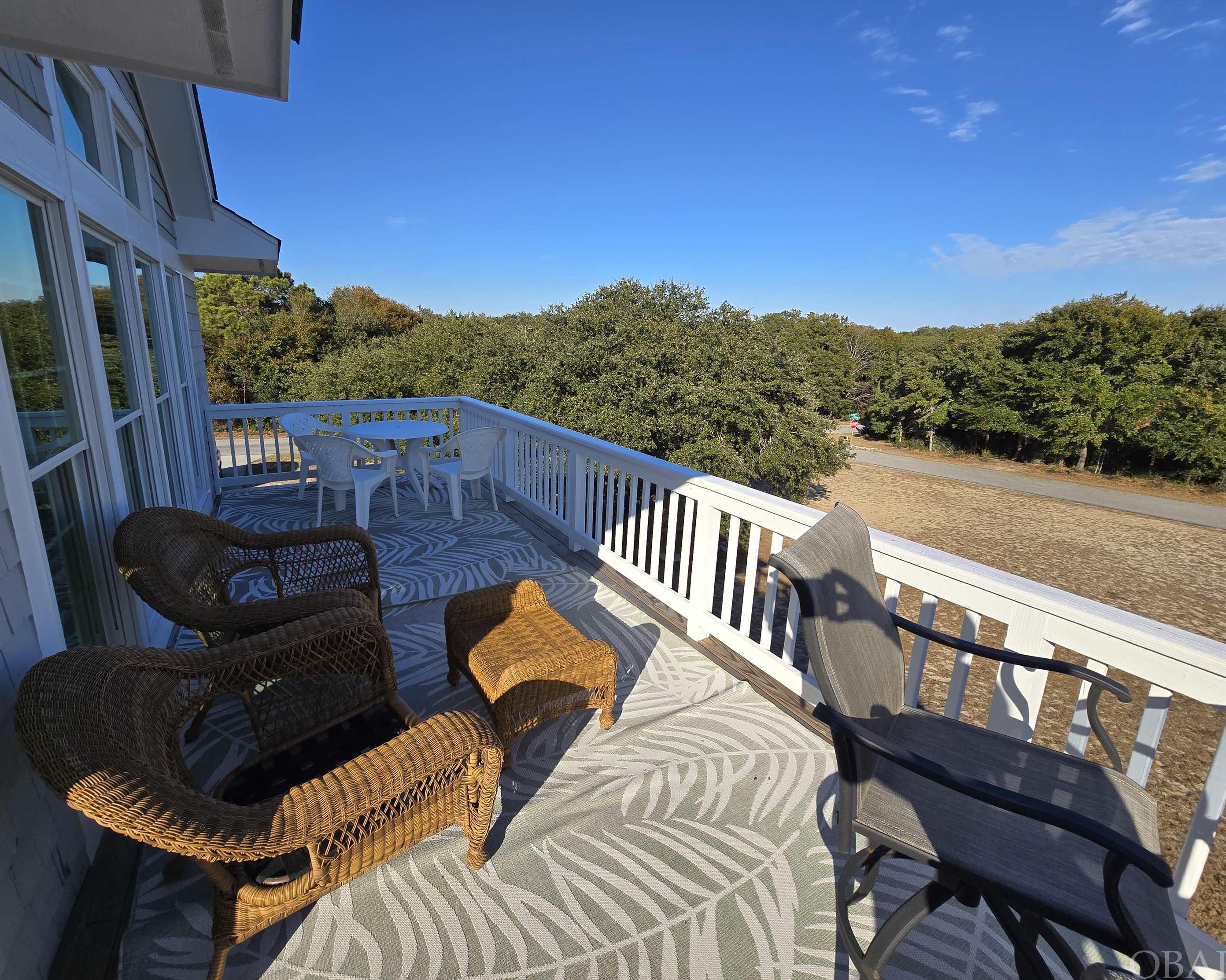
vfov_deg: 88.0
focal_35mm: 14
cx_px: 572
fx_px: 508
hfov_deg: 100.6
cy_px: 475
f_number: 2.2
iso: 50
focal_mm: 2.2
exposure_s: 1/2163
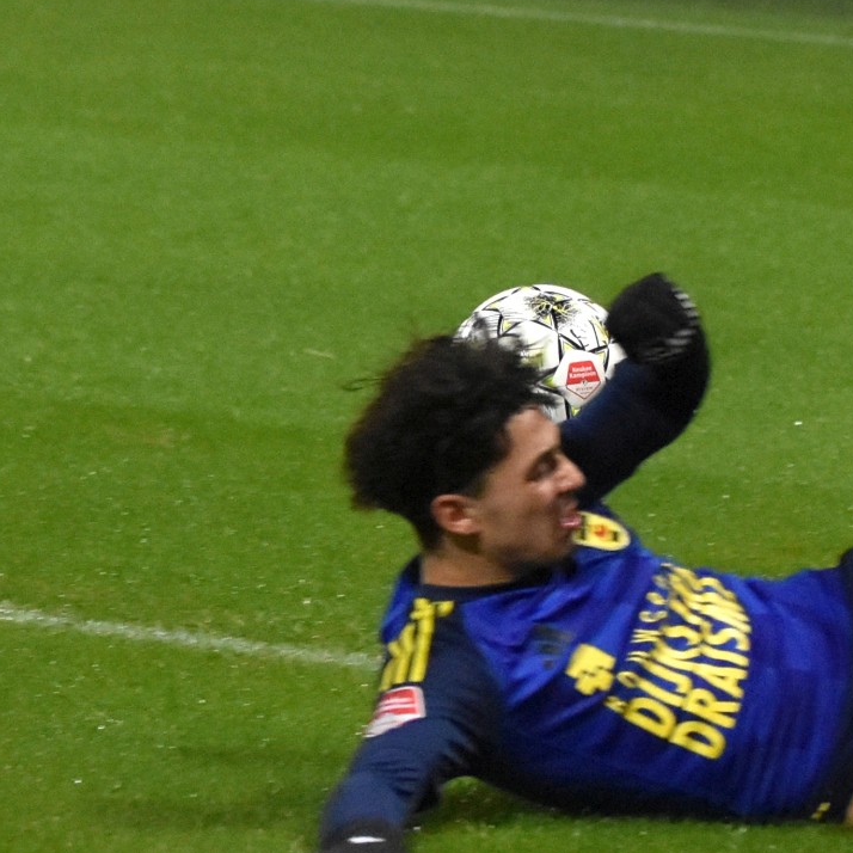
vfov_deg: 7.3
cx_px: 993
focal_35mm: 240
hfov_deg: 7.2
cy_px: 219
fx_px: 6691
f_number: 2.8
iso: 2500
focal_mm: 70
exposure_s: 1/800
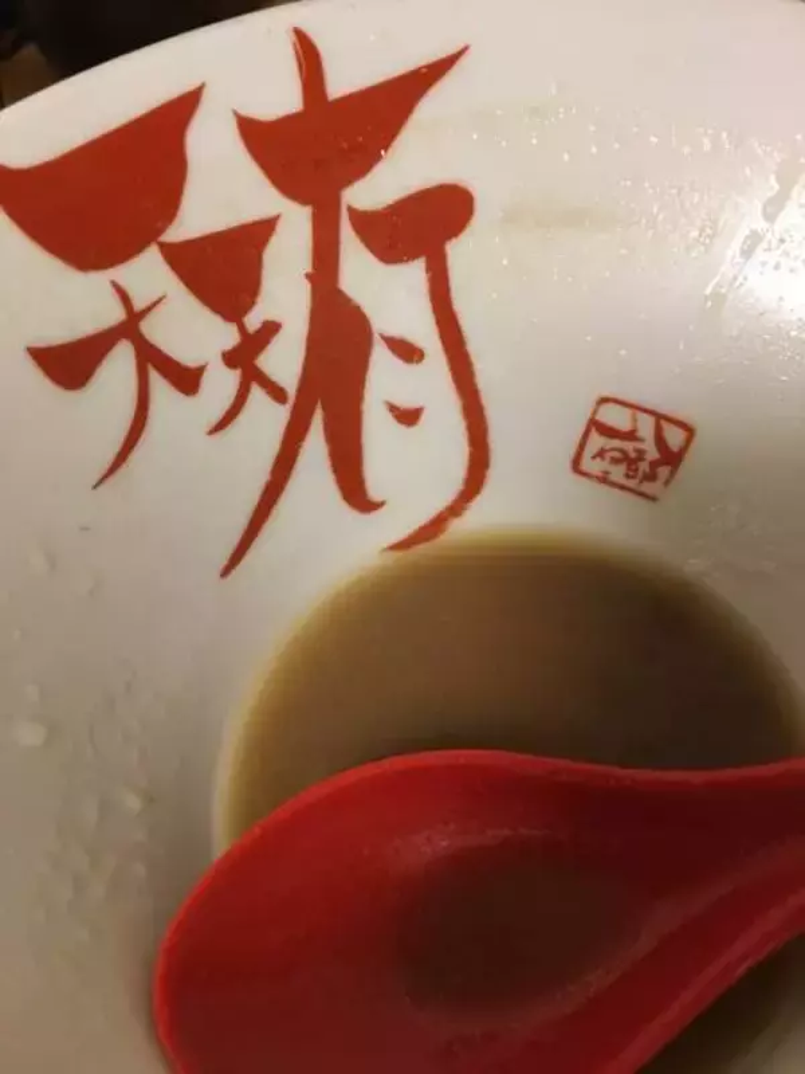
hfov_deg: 48.2
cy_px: 537
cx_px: 402
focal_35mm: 29
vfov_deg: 61.7
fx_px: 899
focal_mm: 4.15
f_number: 2.2
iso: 125
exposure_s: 1/30
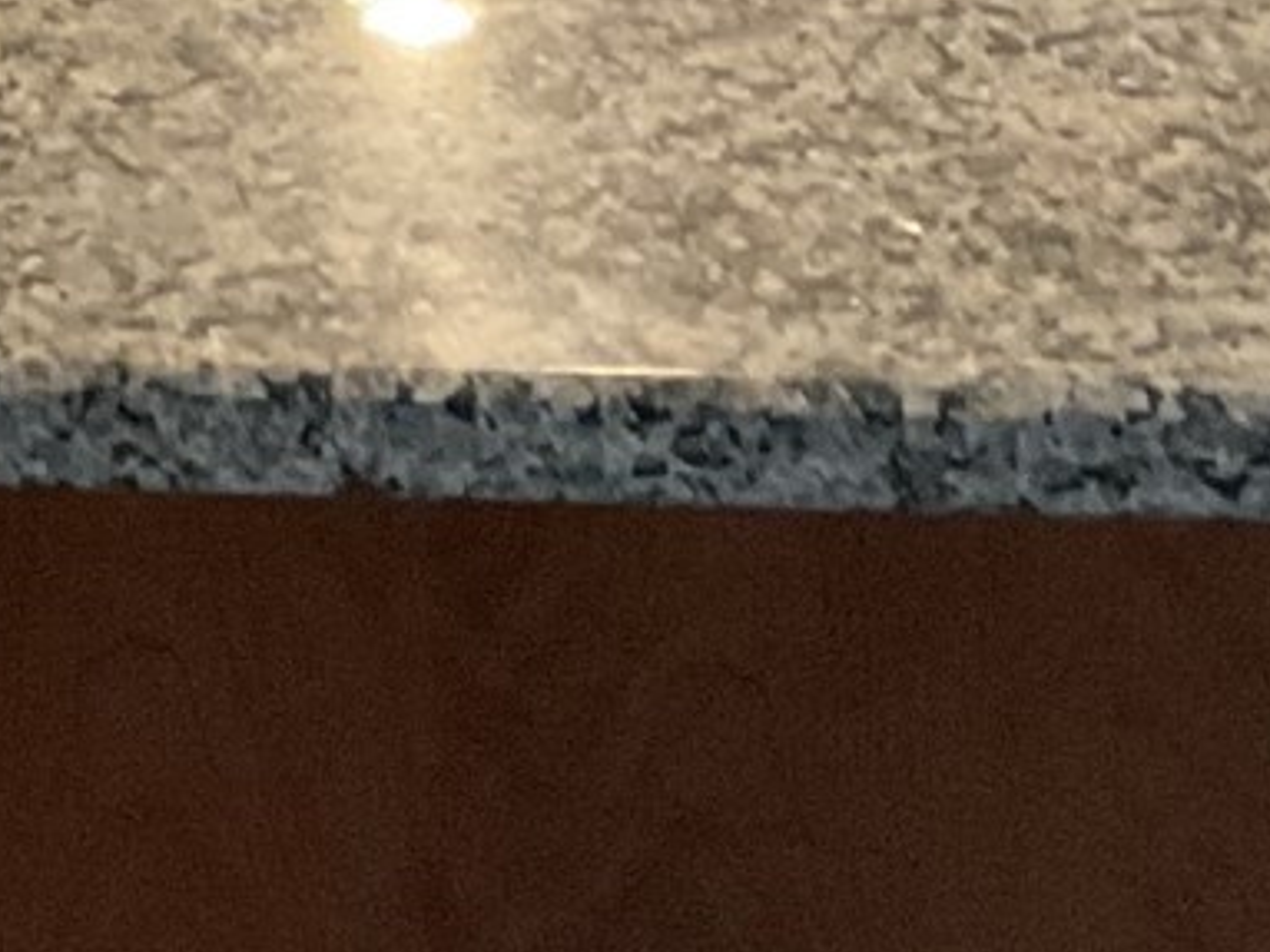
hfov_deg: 12.1
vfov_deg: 9.0
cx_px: -683
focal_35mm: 155
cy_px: -932
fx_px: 5685
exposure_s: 1/40
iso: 250
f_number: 1.8
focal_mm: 3
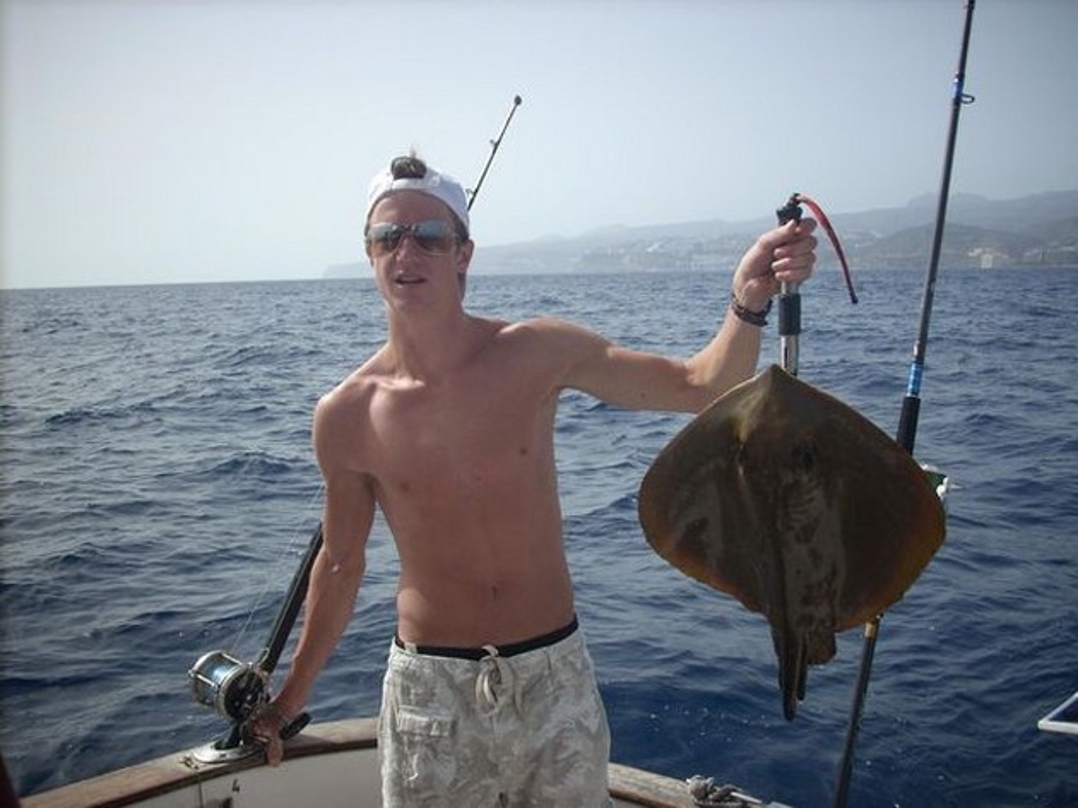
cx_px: 539
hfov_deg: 50.2
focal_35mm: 37
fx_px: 1152
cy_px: 404
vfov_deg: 38.6
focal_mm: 6.2
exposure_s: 1/285
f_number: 5.6
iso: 64
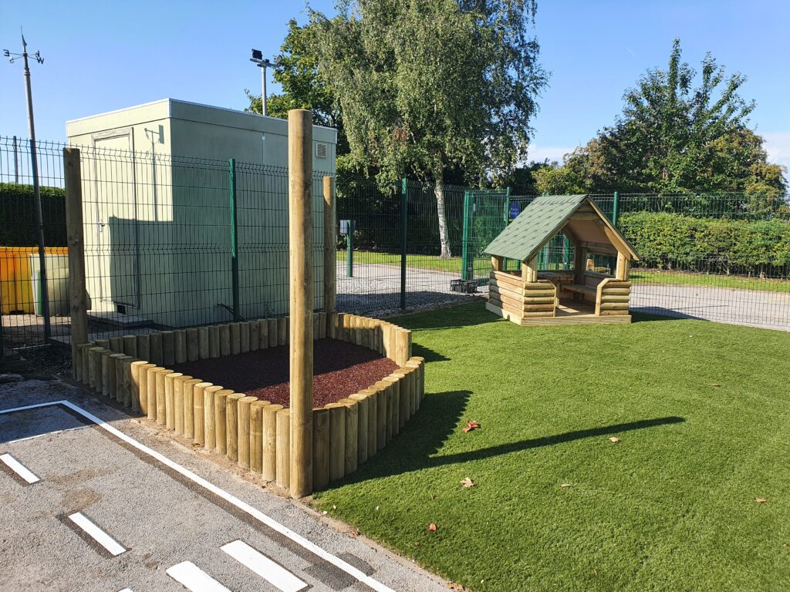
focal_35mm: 26
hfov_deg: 67.3
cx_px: 395
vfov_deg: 53.1
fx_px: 593
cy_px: 296
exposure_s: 1/764
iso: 50
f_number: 2.4
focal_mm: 4.32
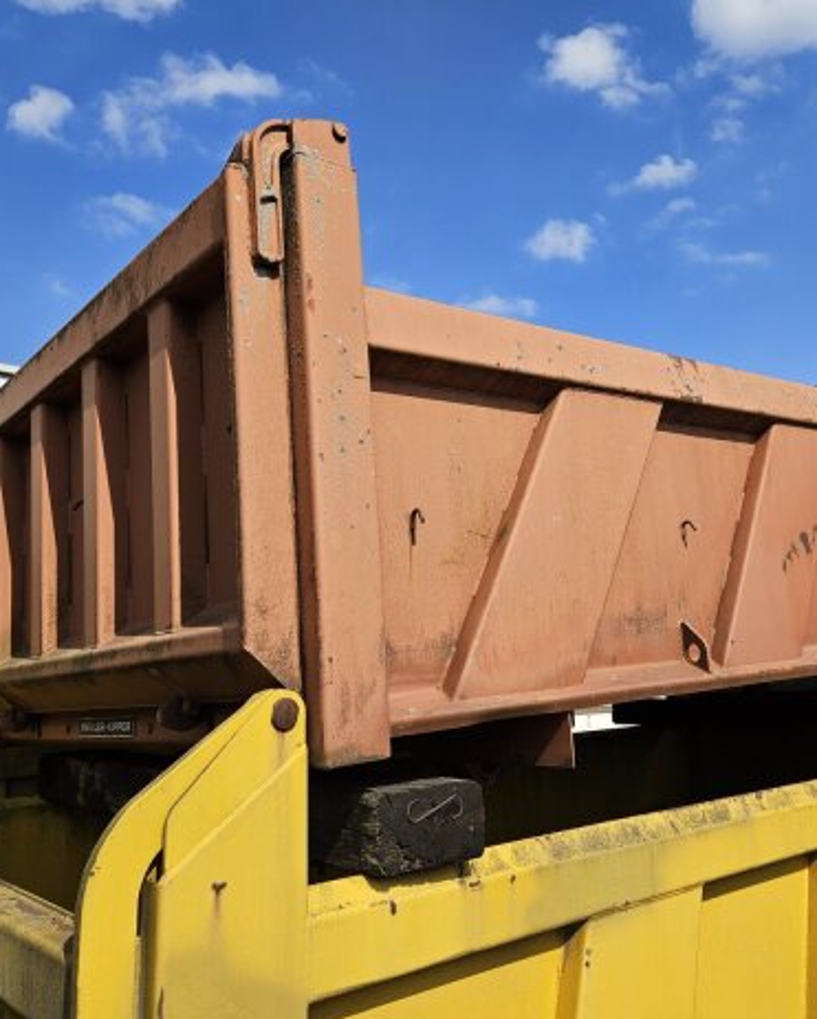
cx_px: 500
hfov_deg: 46.8
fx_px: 936
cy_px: 493
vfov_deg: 57.1
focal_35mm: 31
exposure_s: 1/2797
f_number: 1.8
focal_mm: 5.4
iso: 25
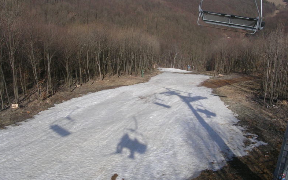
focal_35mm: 41
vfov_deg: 31.2
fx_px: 322
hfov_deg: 48.2
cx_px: 142
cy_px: 89
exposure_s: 1/397
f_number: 5.6
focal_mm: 5.8
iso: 50
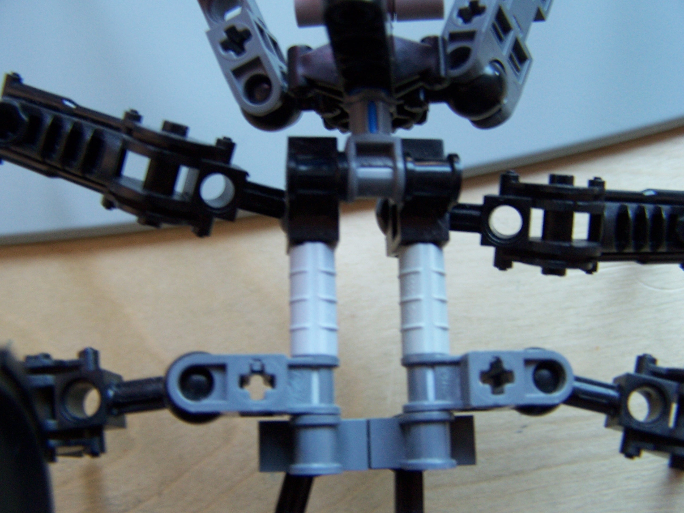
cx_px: 342
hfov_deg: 49.0
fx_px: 751
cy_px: 256
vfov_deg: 37.7
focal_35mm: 38
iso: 140
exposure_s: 1/15
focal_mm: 6.3
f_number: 2.8
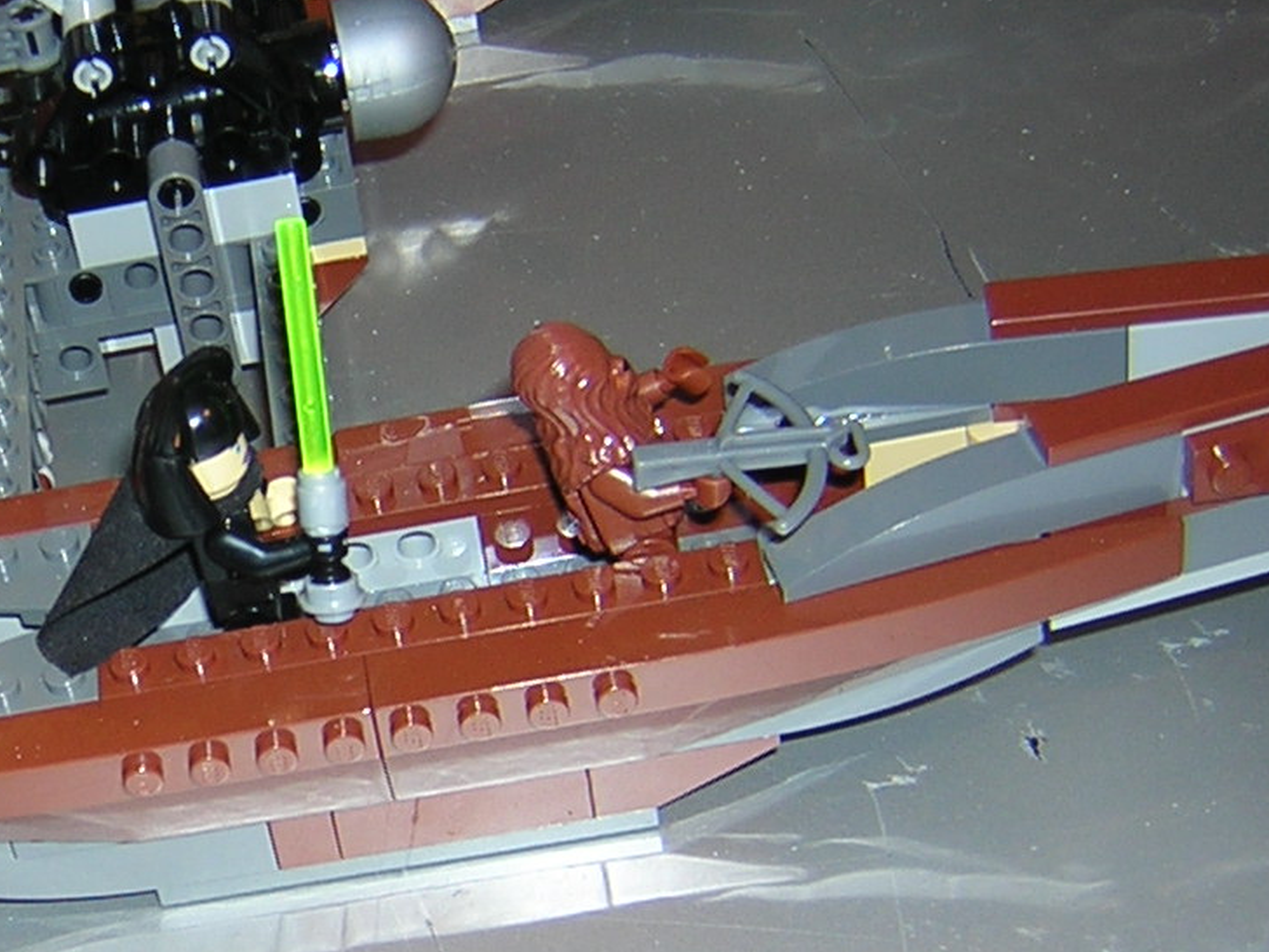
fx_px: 2897
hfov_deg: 23.8
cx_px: 61
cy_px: 552
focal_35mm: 79
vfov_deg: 18.7
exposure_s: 1/60.1
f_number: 2.6
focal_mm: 4.7
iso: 100
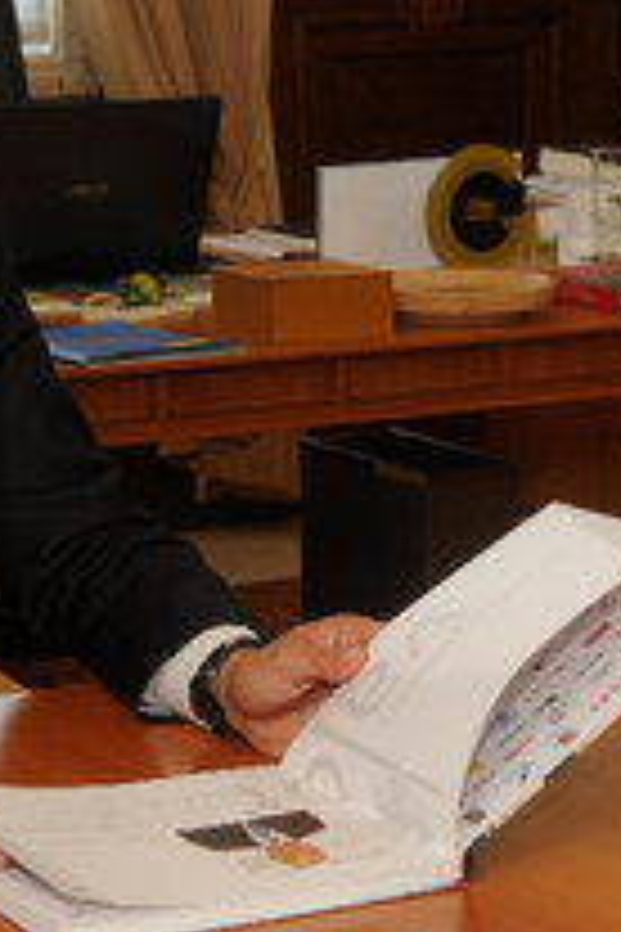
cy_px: 178
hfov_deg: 10.5
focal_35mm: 130
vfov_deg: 15.6
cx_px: 513
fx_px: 3374
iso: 400
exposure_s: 1/60
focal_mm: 31
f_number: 5
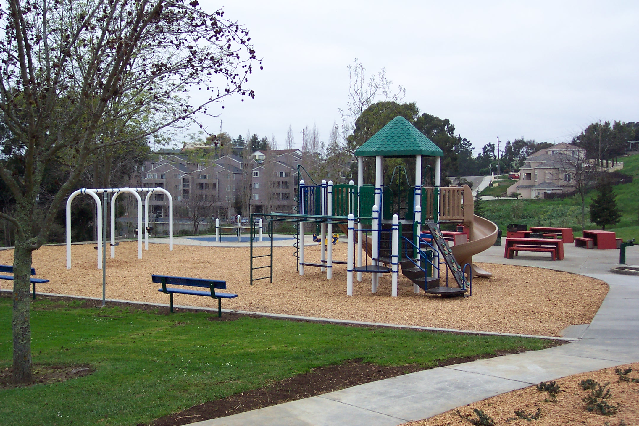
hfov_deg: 50.7
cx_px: 320
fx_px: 674
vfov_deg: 35.1
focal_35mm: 38
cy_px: 213
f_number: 2.8
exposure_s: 1/500
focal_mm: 8
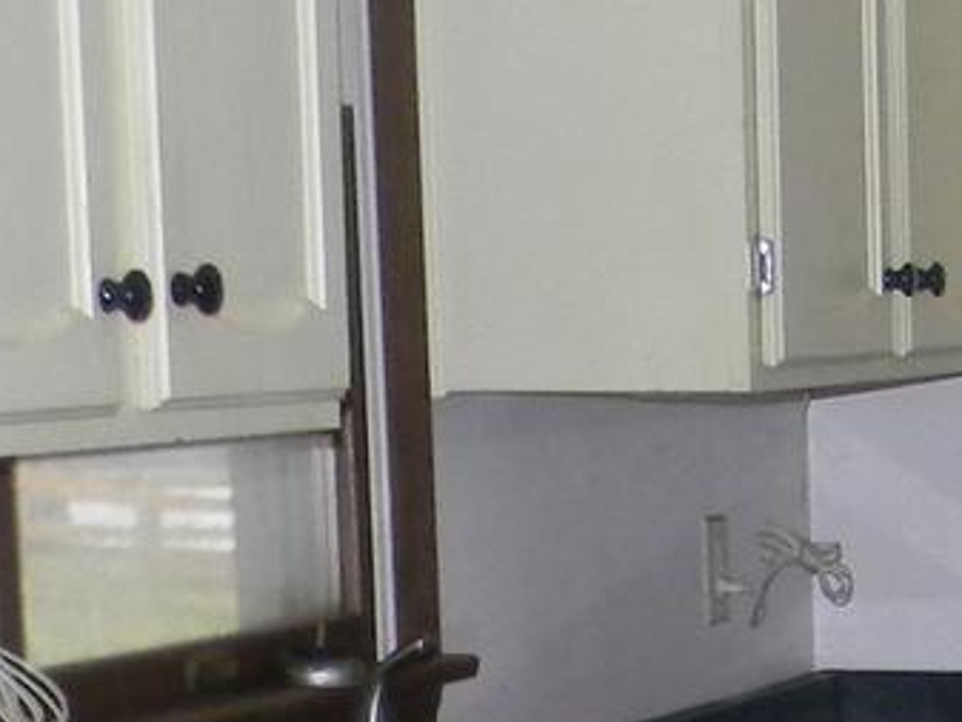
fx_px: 4726
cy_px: 1027
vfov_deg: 8.6
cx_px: 1382
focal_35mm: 170
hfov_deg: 11.2
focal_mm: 5
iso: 205
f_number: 3.5
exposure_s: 1/26
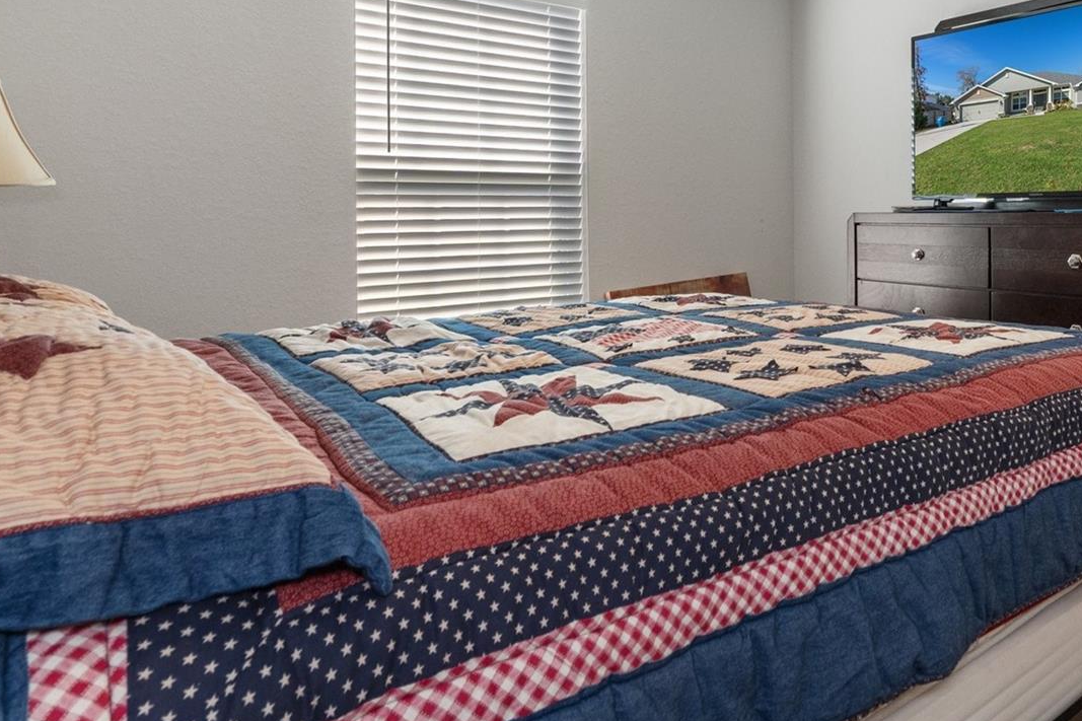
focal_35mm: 27
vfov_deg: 46.8
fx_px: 811
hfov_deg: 64.1
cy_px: 218
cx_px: 786
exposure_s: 1/15
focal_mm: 12
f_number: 8
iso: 1000
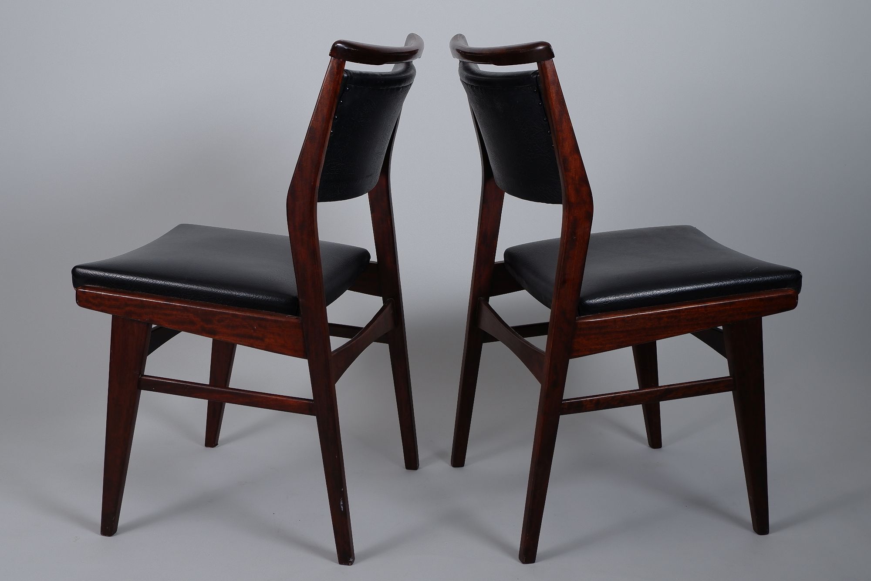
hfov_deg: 57.2
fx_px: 799
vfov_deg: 40.0
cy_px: 290
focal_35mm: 33
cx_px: 436
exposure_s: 1/100
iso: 100
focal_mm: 22.1
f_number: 6.4
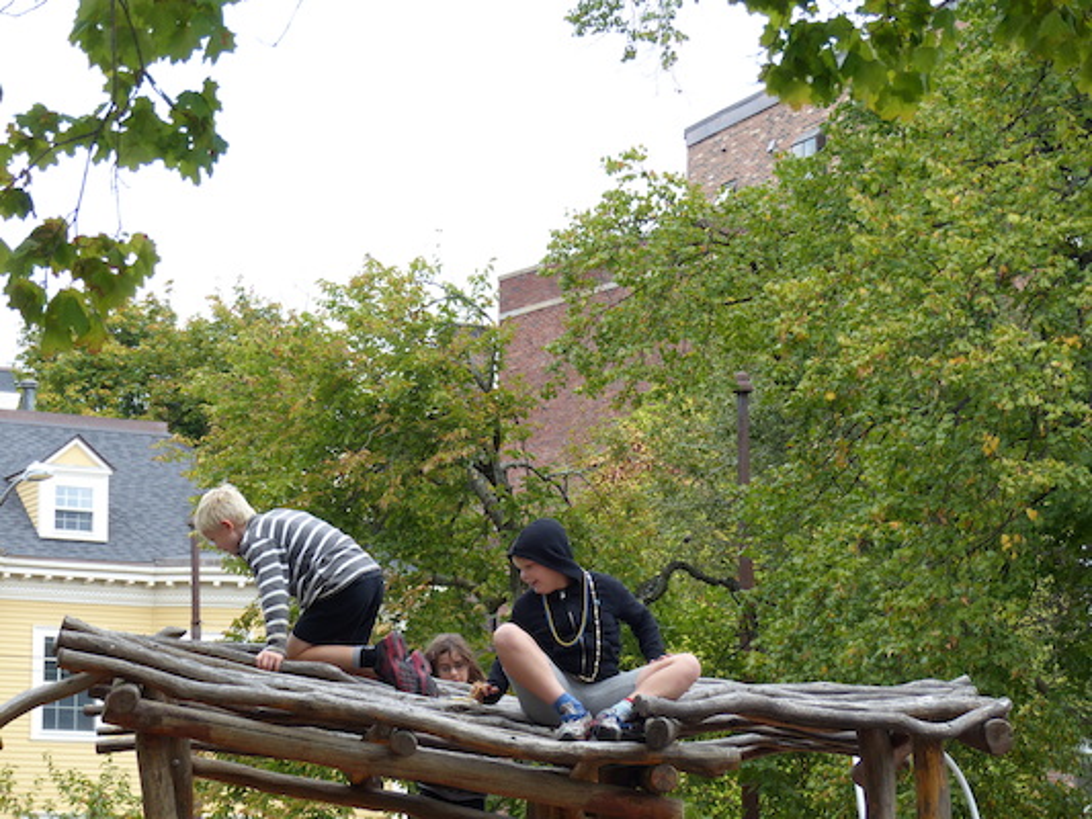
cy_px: 410
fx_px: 3282
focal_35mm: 104
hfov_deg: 18.9
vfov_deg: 14.2
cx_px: 546
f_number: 2.8
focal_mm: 18.7
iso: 100
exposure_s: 1/400
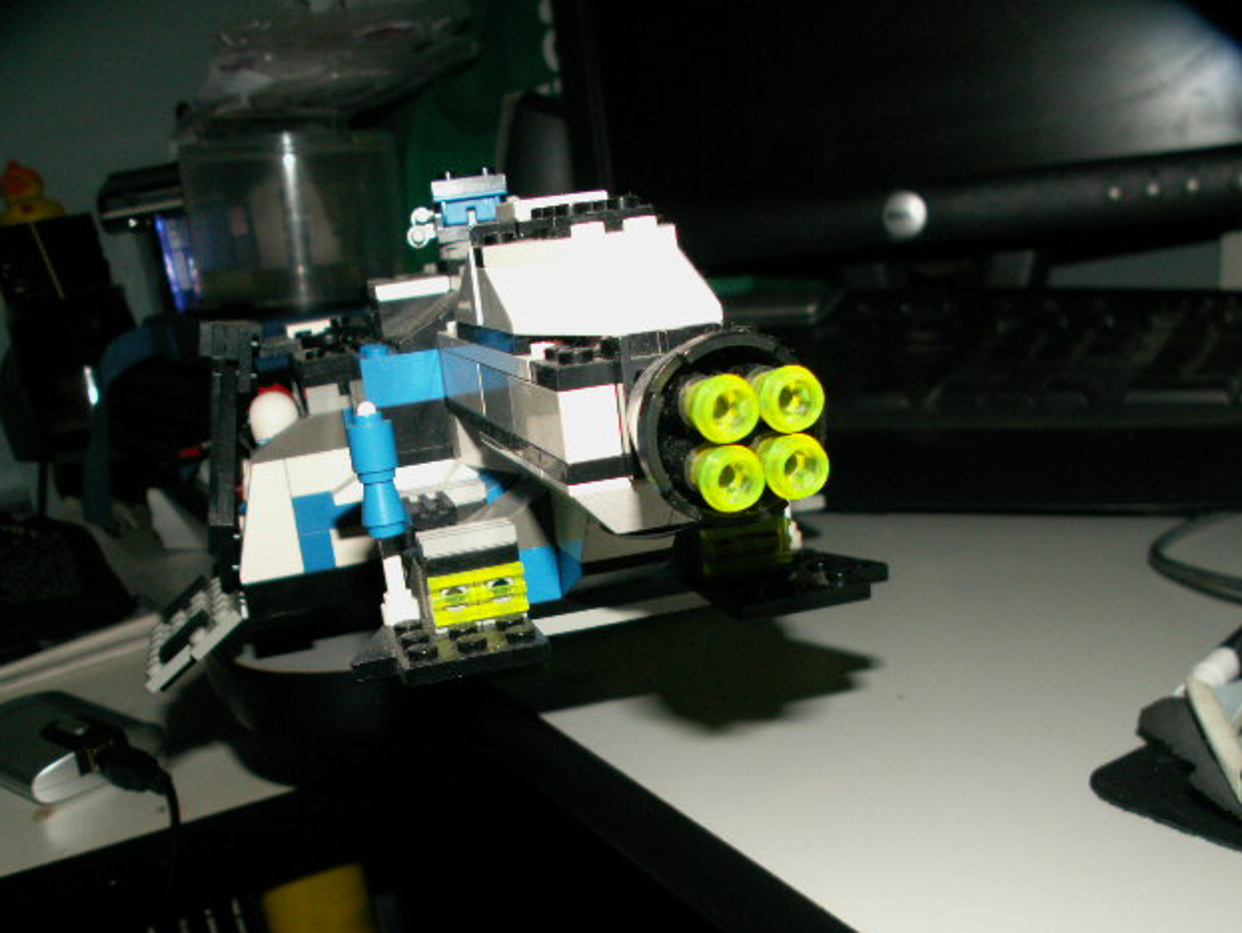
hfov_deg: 51.3
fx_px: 1292
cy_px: 462
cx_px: 623
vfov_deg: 39.7
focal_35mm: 36
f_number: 3.2
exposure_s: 1/40
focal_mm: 5.86
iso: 160
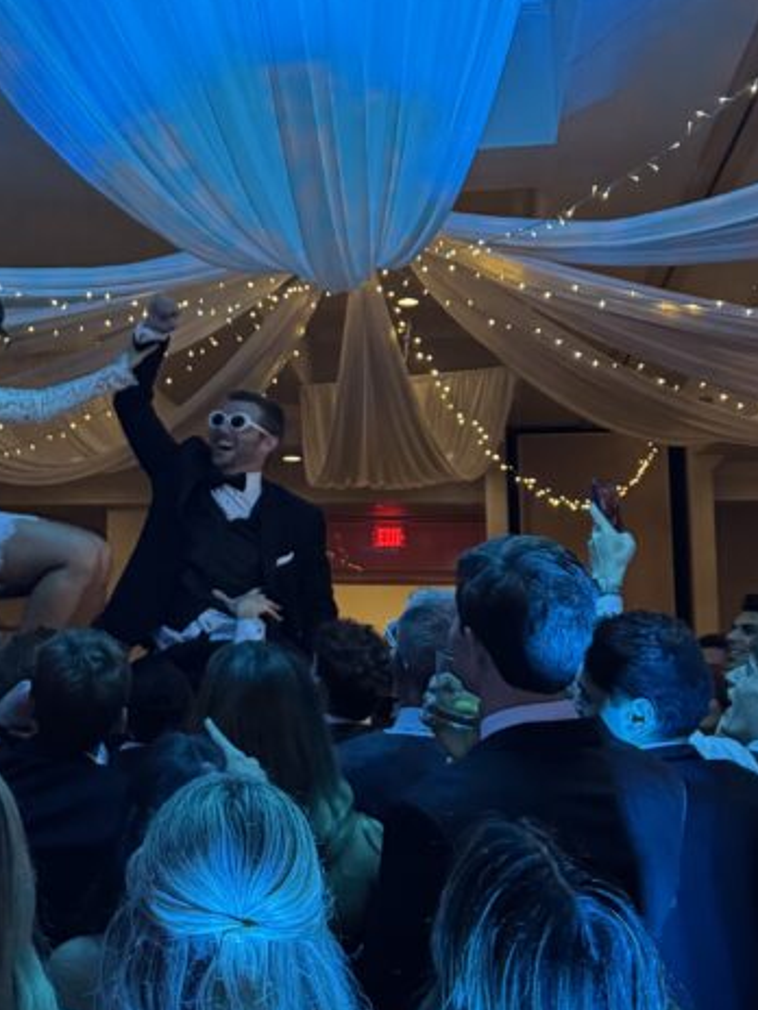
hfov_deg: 26.8
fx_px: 1547
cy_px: 438
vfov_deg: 36.1
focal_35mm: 53
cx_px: 105
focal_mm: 6.76
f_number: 1.78
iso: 800
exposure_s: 1/49
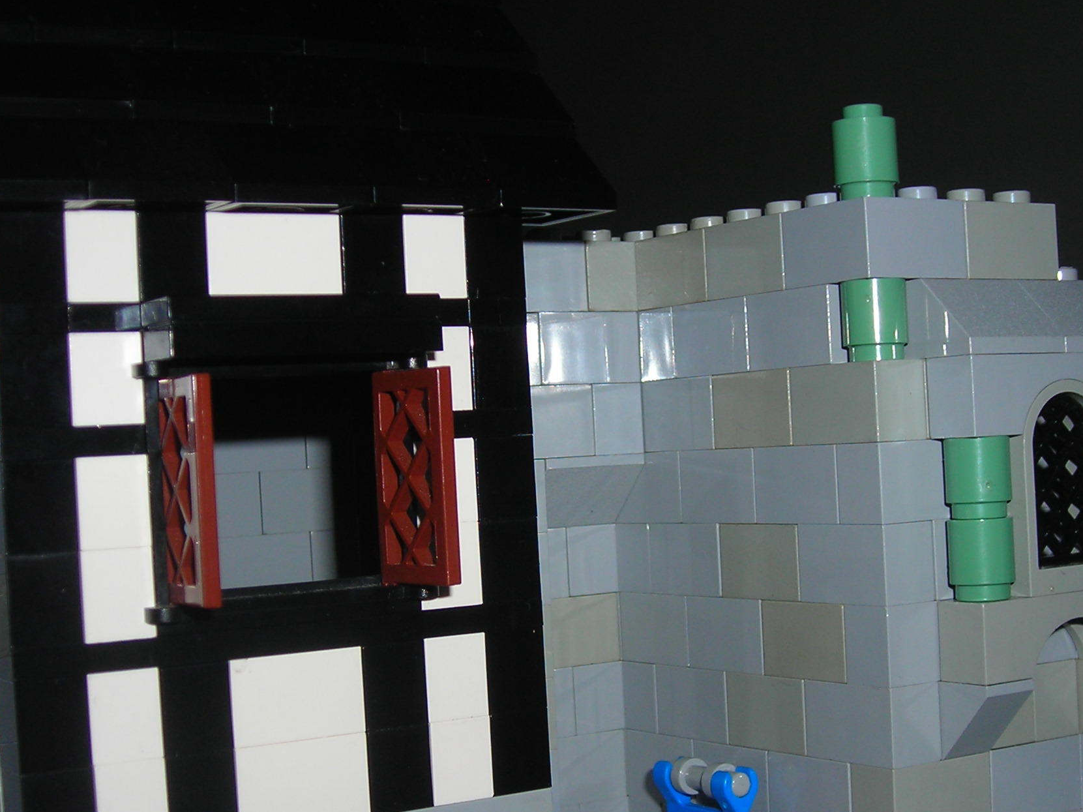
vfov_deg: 22.9
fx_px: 2002
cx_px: 599
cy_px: 485
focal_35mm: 64
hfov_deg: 30.2
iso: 50
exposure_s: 1/60.1
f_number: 6.6
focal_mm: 6.8
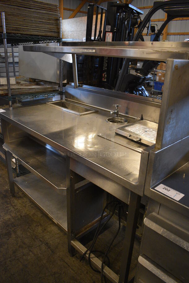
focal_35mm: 27
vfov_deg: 67.3
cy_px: 142
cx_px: 94
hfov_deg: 48.0
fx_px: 212
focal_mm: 18
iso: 2500
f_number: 3.5
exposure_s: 1/125
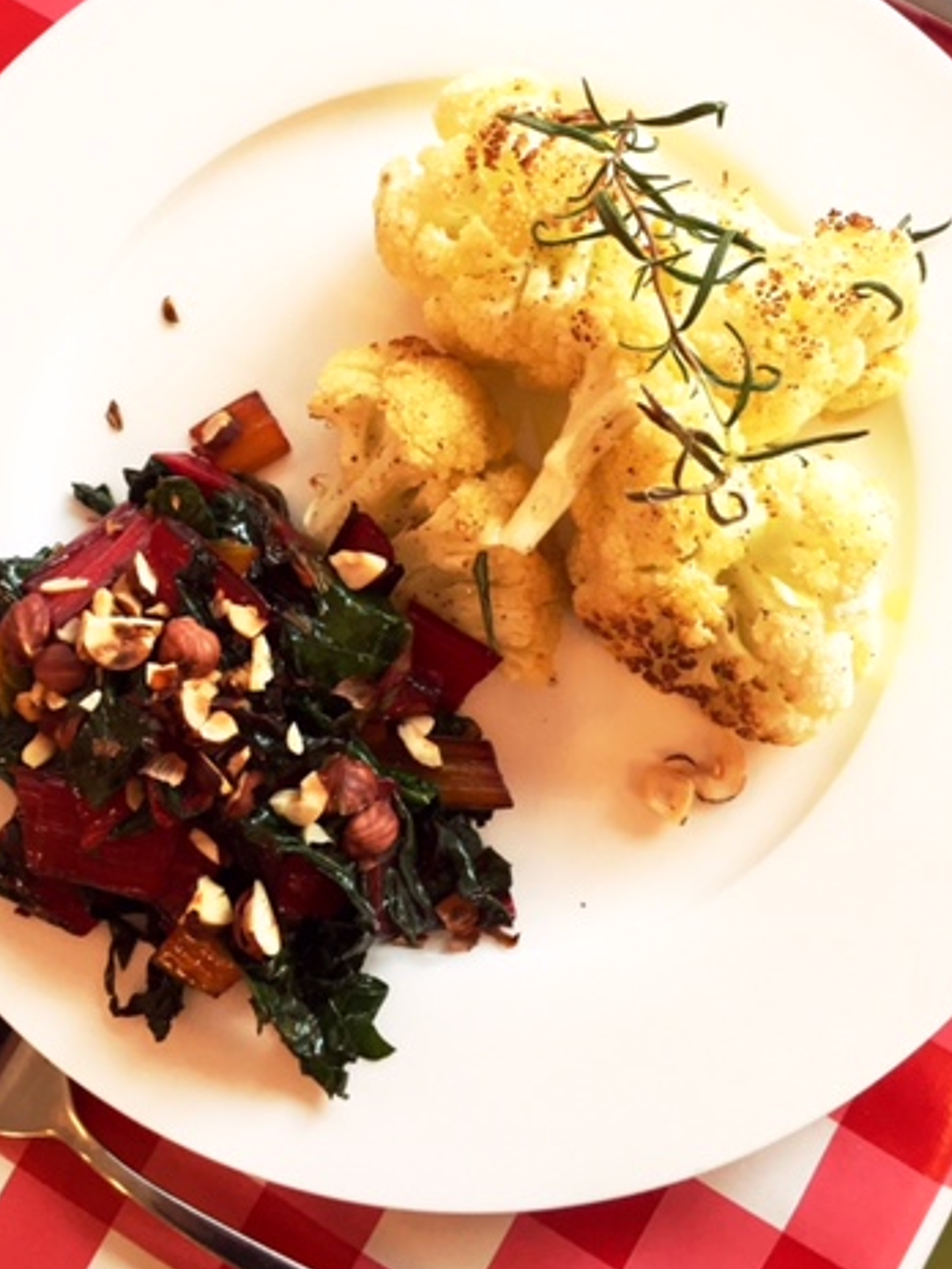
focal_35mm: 40
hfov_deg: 36.0
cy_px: 446
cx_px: 460
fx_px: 1467
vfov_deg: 46.2
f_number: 2.2
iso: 50
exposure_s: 1/33
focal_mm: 4.15
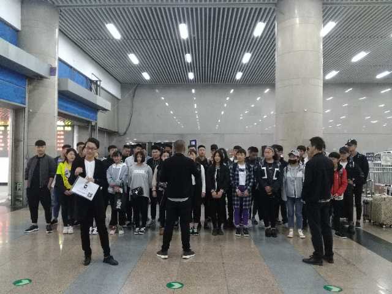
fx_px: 317
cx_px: 196
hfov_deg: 63.4
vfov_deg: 49.7
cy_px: 147
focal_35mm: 28
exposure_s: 1/33
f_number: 2
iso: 891
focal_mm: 3.79
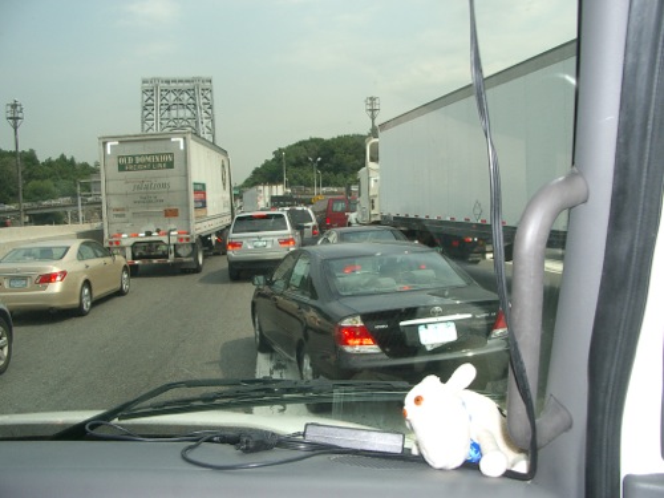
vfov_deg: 40.7
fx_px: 671
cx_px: 332
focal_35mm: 35
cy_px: 249
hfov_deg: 52.6
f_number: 4.3
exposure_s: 1/800
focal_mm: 5.8
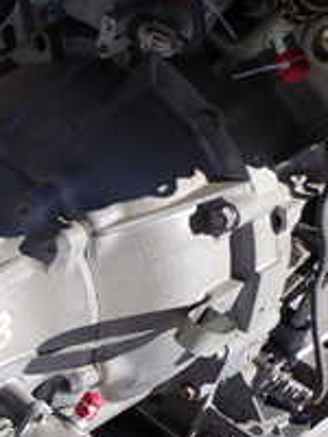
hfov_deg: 16.5
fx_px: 948
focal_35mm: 75
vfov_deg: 24.4
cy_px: 470
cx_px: -258
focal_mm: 4.5
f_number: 8
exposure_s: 1/160
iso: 100
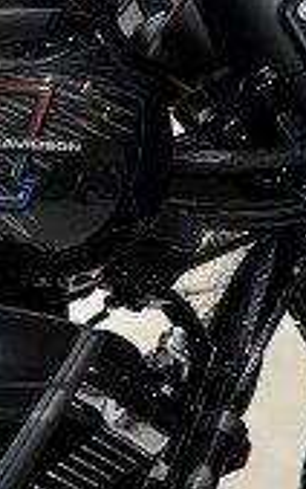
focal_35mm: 174
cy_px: 217
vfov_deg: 12.0
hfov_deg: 7.2
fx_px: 2316
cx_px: -403
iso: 40
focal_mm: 5.96
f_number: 1.6
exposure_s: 1/120
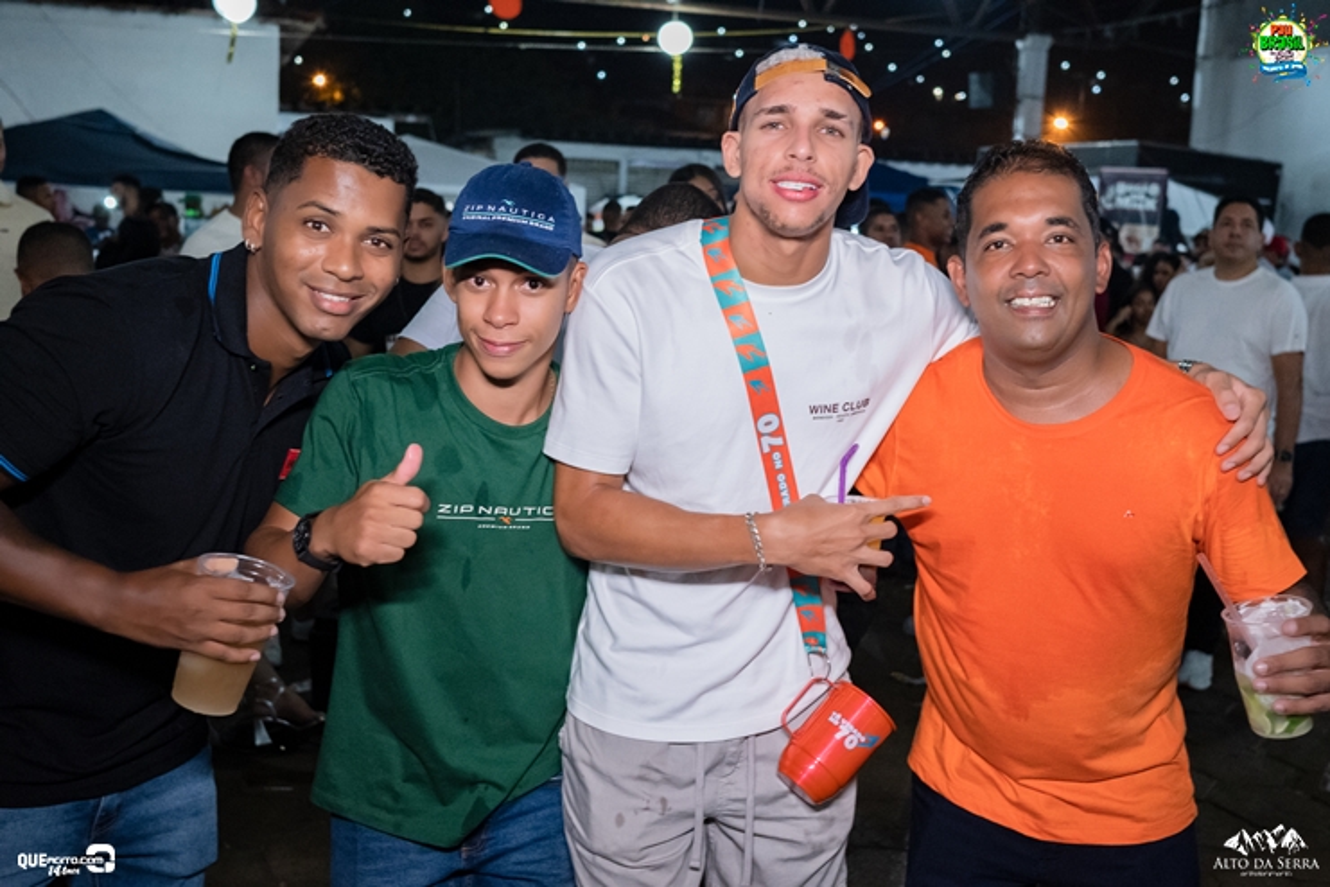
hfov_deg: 53.1
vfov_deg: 36.9
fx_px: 1330
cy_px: 444
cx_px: 665
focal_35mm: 36
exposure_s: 1/320
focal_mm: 24
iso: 2500
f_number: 2.8
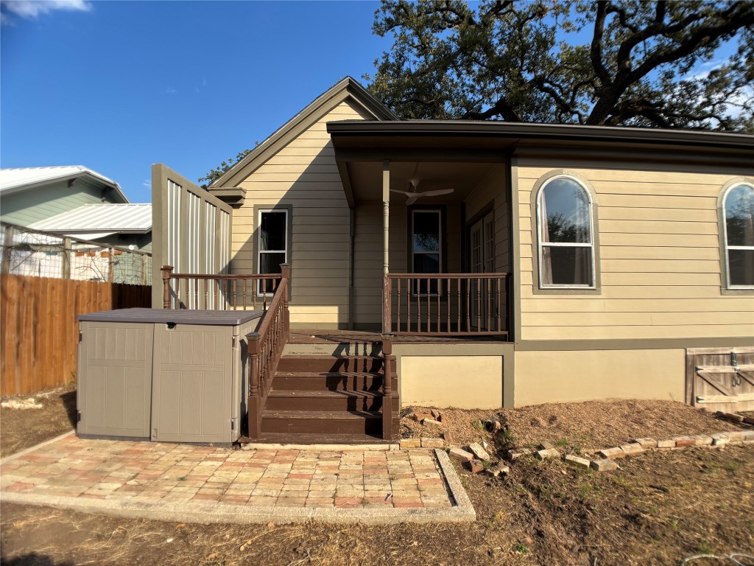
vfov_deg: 53.1
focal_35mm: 26
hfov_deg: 67.3
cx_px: 377
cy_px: 283
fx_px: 566
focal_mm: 5.96
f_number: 1.6
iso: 50
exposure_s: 1/2451
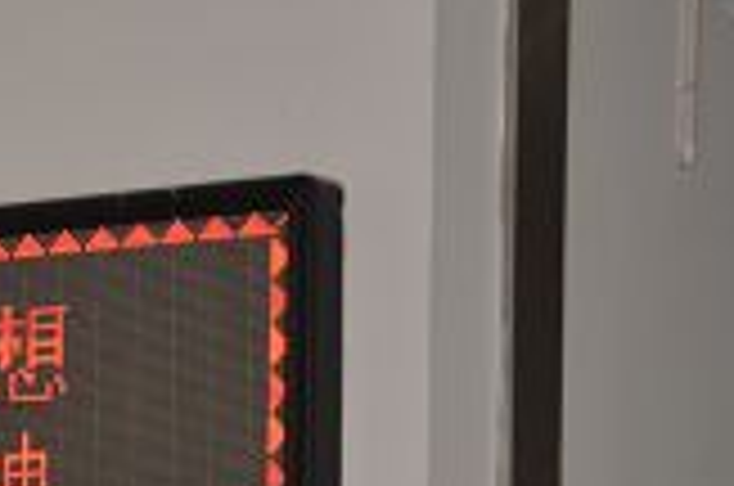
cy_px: 652
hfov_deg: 8.4
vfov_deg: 5.6
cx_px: -153
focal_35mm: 242
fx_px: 4934
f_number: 4.8
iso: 220
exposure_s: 1/125
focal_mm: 55
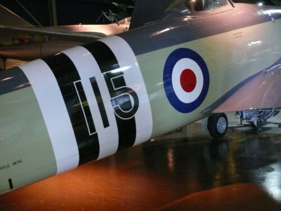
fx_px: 284
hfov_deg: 52.6
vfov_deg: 40.7
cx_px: 140
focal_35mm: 35
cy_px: 106
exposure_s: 1/25
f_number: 2.8
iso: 800
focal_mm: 7.4
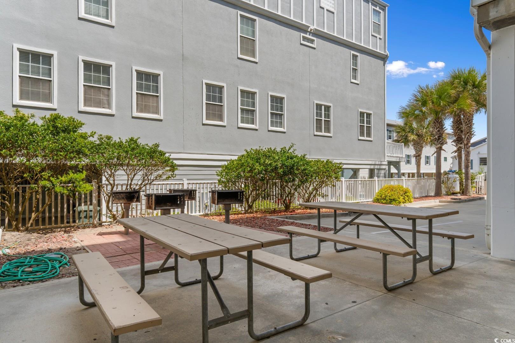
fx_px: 315
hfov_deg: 78.6
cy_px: 172
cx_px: 258
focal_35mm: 22
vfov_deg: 57.2
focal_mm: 15
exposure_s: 1/320
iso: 100
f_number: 9
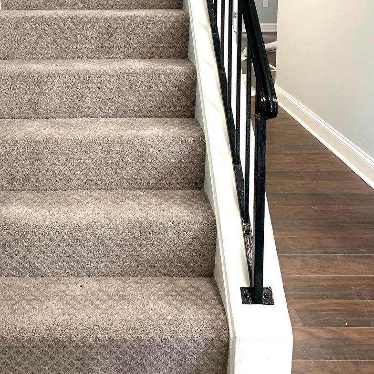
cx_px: 107
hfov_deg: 36.9
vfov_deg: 35.3
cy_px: 37
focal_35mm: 45
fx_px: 550
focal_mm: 4.25
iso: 125
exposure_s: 1/60
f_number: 1.8
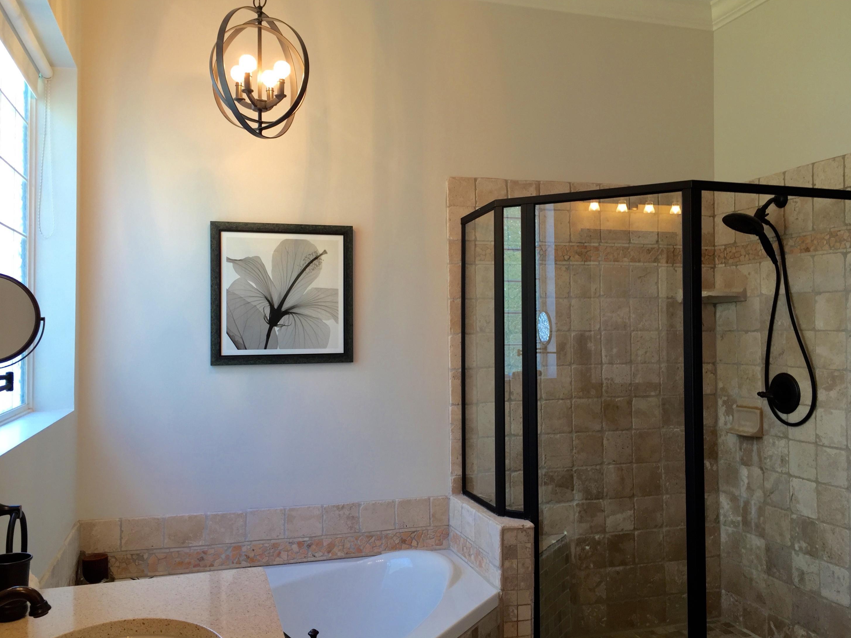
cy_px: 317
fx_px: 738
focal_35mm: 30
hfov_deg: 60.0
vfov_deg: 46.8
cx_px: 416
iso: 32
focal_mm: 4.15
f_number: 2.2
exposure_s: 1/40
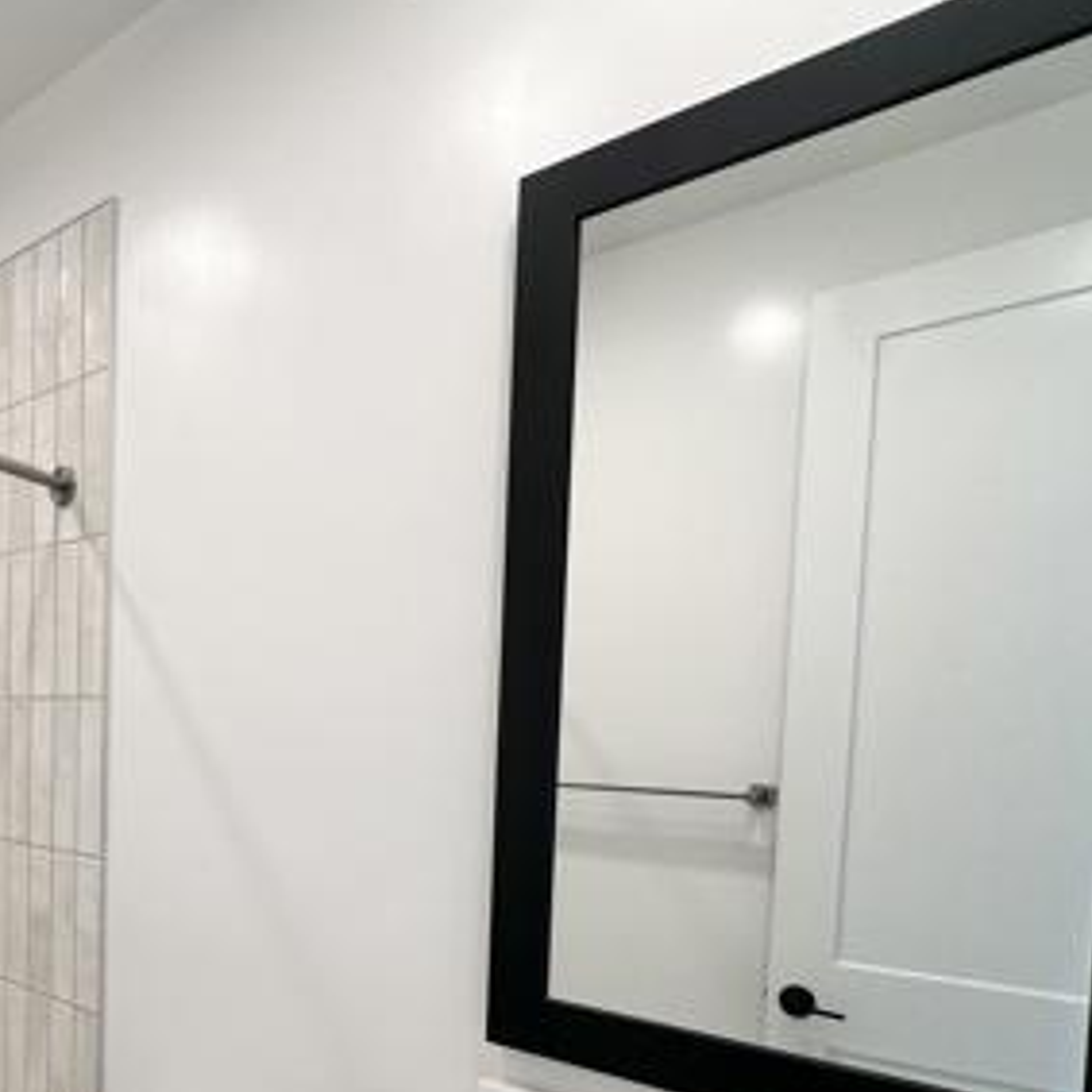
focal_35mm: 28
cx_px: 108
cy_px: 779
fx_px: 999
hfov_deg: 50.7
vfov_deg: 55.3
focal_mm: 2.22
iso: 100
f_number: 2.2
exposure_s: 1/120
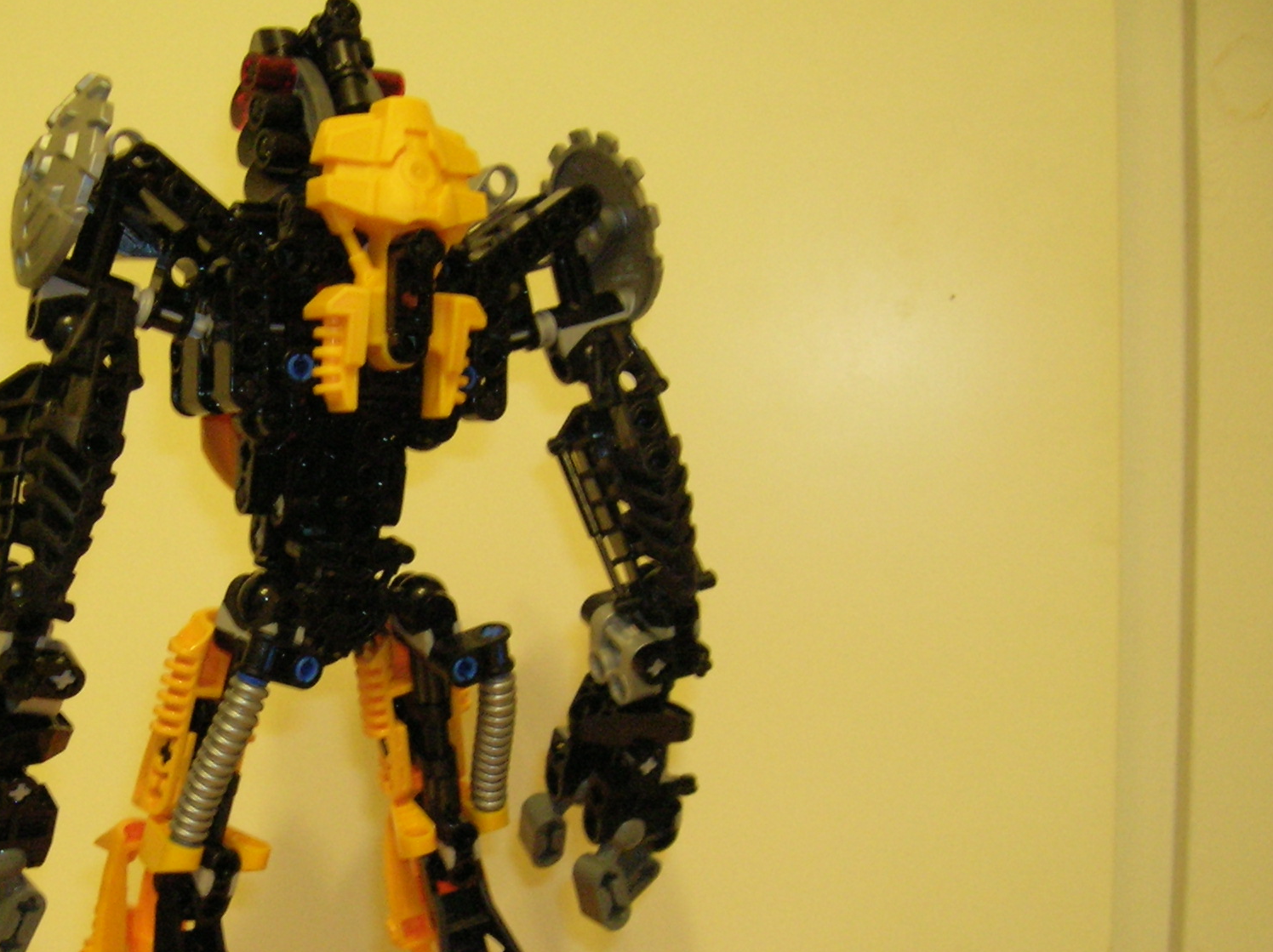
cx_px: 337
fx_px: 1910
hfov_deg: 36.1
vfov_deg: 27.7
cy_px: 682
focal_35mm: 52
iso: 200
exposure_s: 1/9.3
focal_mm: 5.7
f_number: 2.9
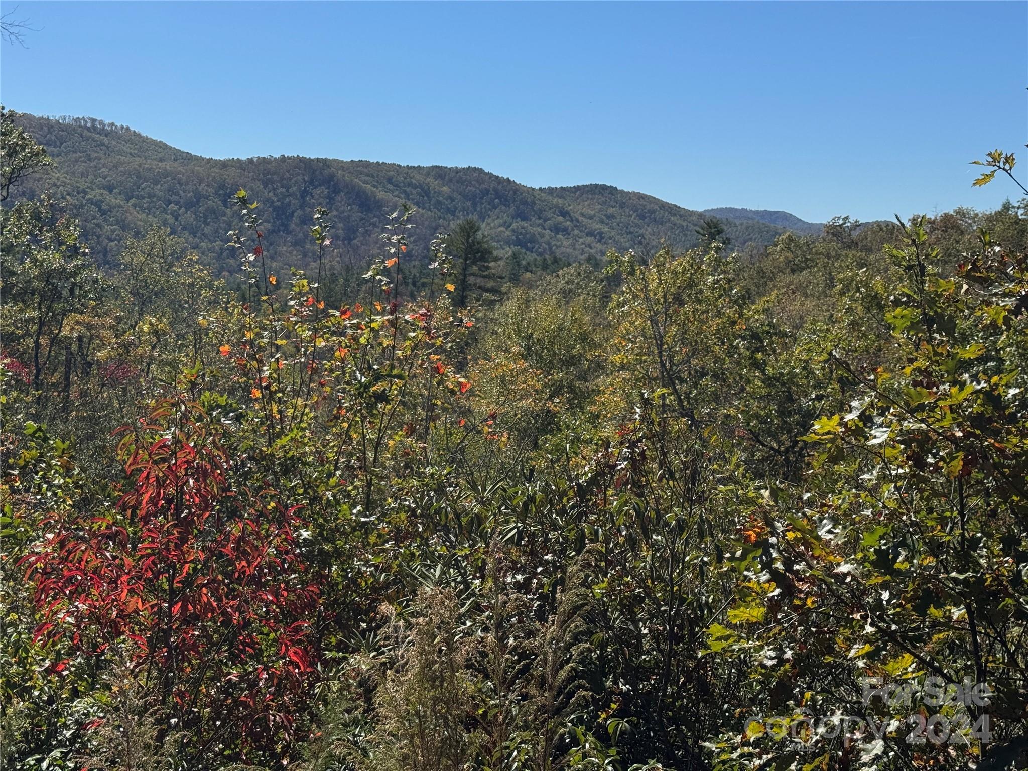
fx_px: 1425
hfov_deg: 39.7
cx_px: 514
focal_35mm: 48
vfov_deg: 30.3
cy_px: 386
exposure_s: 1/7937
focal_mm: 6.76
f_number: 1.78
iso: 64
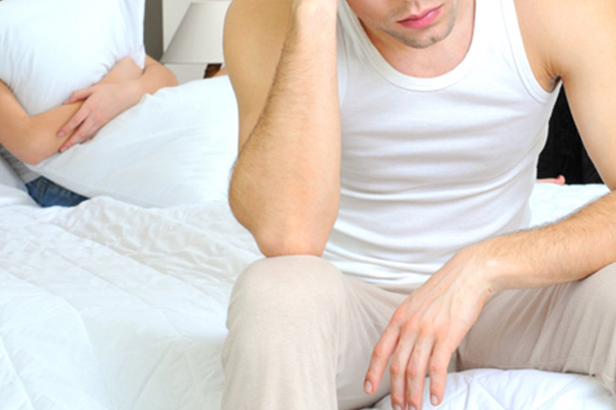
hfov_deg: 16.7
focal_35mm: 123
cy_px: 104
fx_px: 2103
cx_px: 278
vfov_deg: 11.1
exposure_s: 1/160
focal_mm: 50
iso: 250
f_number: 8
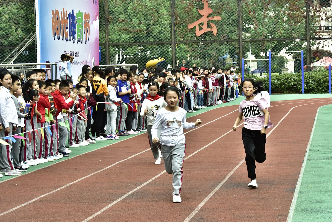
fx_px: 1015
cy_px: 111
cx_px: 166
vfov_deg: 12.5
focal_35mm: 110
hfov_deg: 18.6
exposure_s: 1/320
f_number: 20
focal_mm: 110
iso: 1250
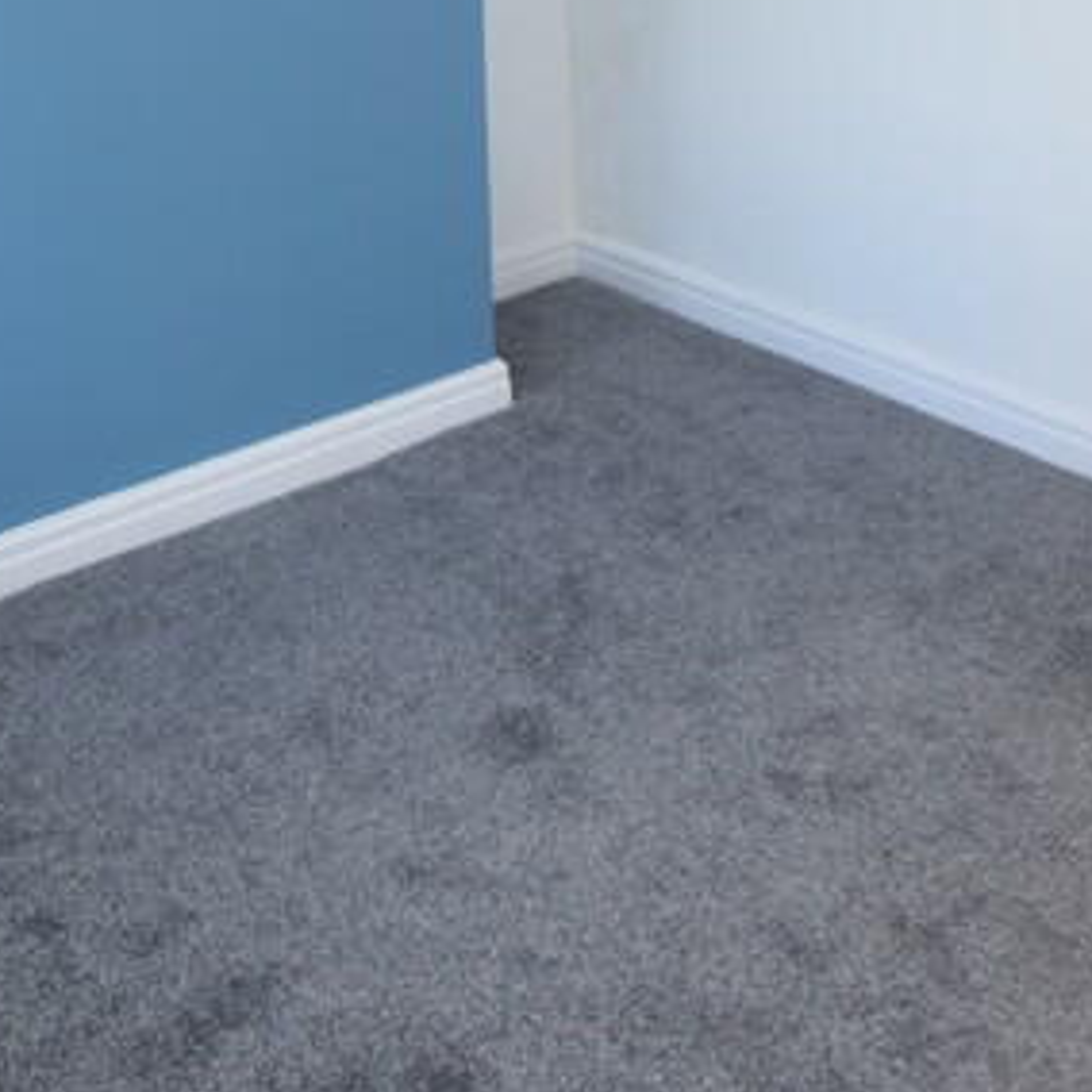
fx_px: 1642
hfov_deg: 36.8
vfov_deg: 34.7
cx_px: 558
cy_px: 113
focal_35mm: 46
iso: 400
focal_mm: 10
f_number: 4
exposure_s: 1/60
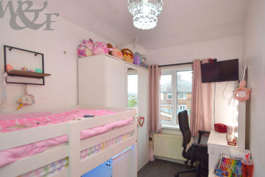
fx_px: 144
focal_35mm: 20
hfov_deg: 85.0
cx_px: 142
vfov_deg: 62.8
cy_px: 97
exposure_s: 1/60
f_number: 4
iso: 400
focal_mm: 11
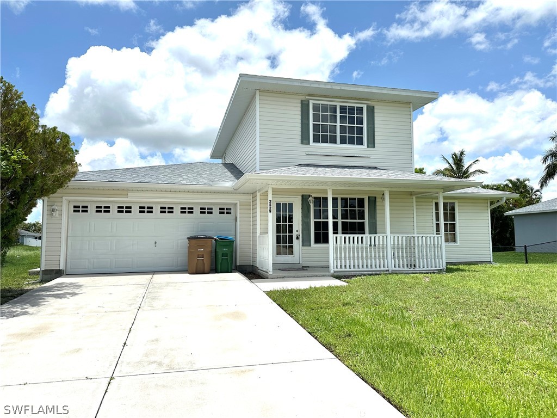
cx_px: 278
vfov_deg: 56.8
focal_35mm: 24
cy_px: 209
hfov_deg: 71.6
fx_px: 386
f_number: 1.78
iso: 80
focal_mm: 6.86
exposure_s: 1/8929
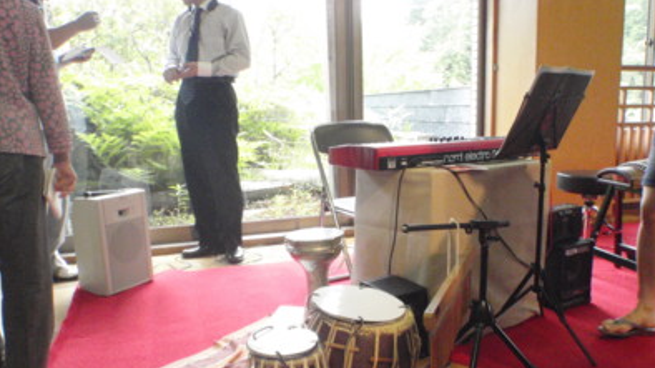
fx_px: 538
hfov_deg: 62.7
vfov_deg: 37.4
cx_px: 331
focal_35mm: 31
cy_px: 233
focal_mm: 5
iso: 800
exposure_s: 1/80
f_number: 3.5
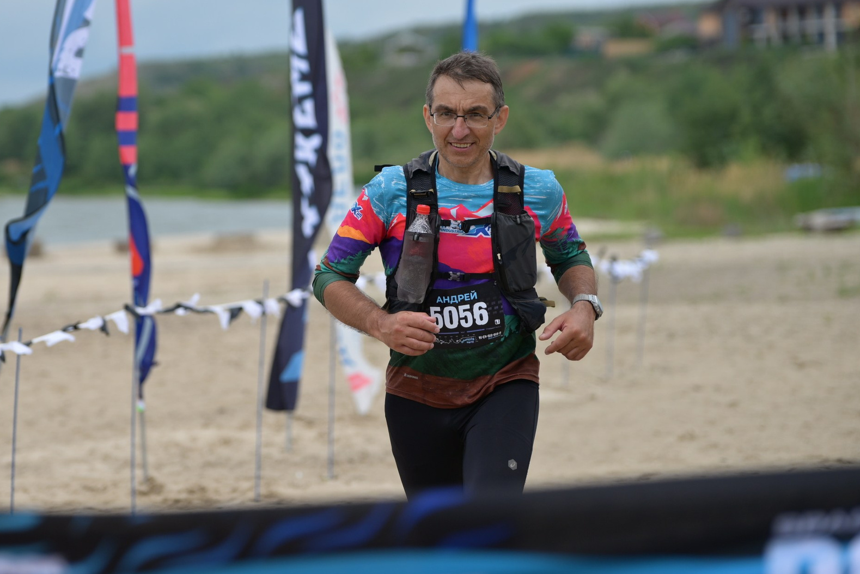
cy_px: 225
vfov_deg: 8.2
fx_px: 3990
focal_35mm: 167
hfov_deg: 12.3
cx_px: 307
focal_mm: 103
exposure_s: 1/1600
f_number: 2.7
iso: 100
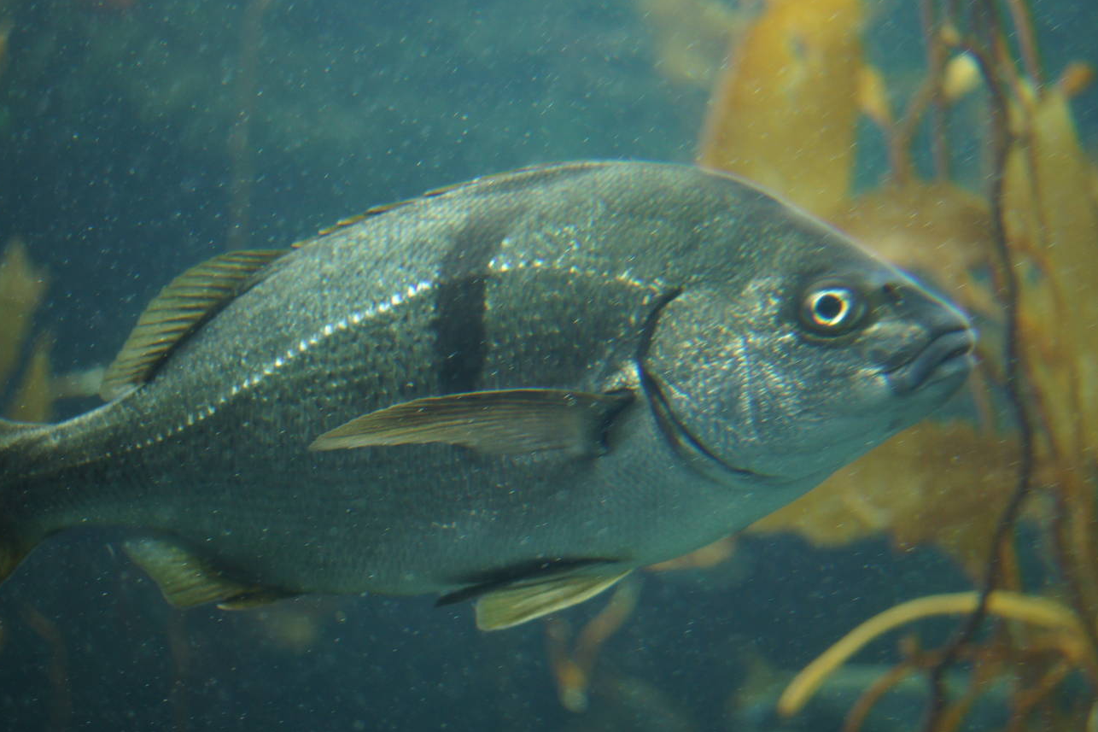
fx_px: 1708
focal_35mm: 56
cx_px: 673
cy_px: 356
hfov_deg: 35.5
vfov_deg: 24.2
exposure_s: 1/125
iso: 400
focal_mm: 30
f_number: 2.8
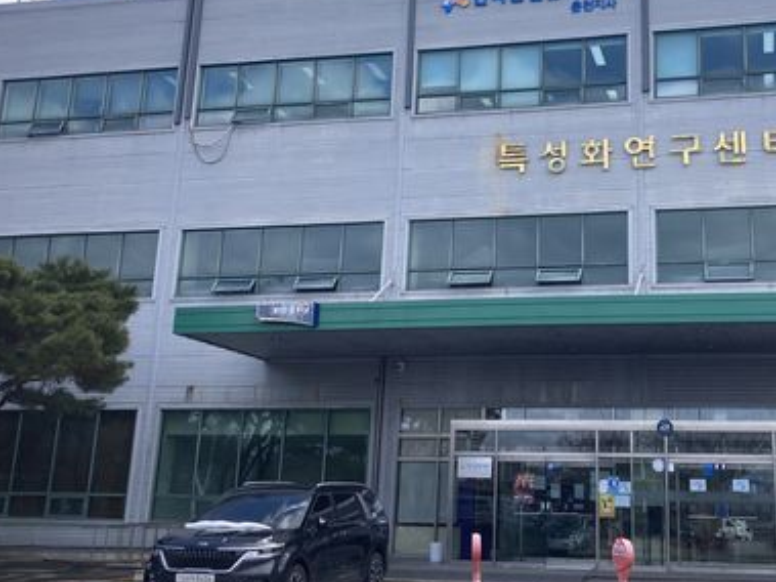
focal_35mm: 48
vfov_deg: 30.1
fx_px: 1076
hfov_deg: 39.1
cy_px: 208
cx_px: 526
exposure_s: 1/1412
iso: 20
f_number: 1.8
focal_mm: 3.99
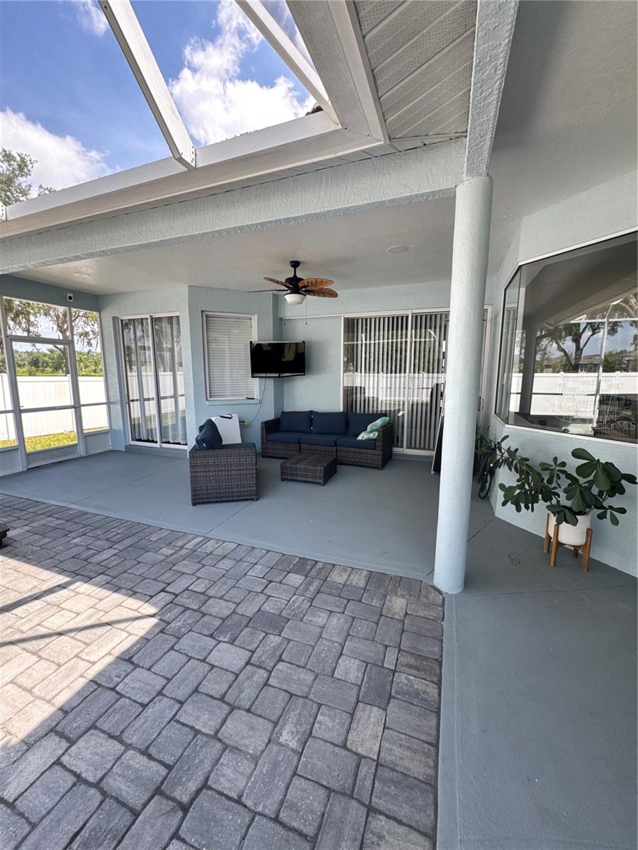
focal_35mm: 14
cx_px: 319
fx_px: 344
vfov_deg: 102.1
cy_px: 425
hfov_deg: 85.7
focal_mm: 2.22
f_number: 2.2
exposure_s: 1/125
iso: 40
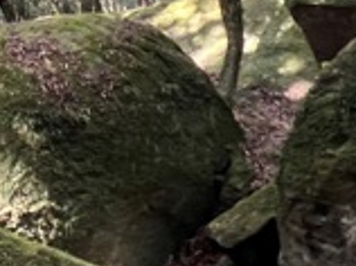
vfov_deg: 20.4
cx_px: -162
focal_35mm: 66
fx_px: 678
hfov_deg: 23.9
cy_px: -74
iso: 200
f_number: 1.8
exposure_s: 1/121
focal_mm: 1.57
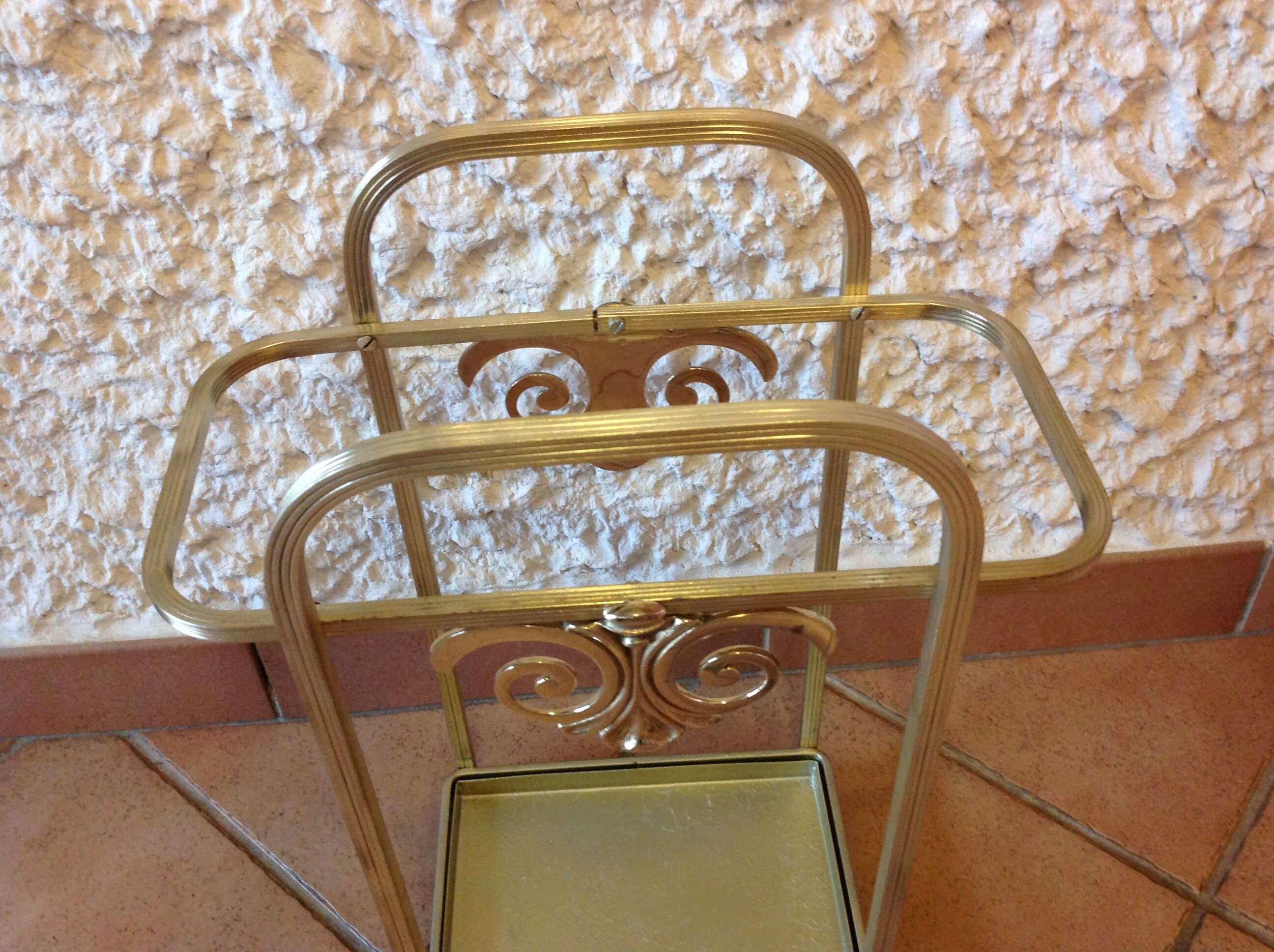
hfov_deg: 52.7
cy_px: 476
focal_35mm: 35
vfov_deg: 40.6
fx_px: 1286
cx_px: 637
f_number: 2.4
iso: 200
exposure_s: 1/15
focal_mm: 4.28
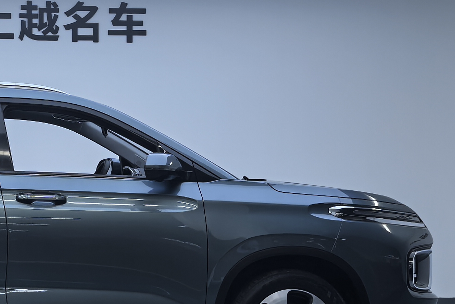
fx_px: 1479
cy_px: 124
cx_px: 7
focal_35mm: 117
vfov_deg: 11.7
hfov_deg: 17.1
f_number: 2
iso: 50
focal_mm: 6.98
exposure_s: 1/207
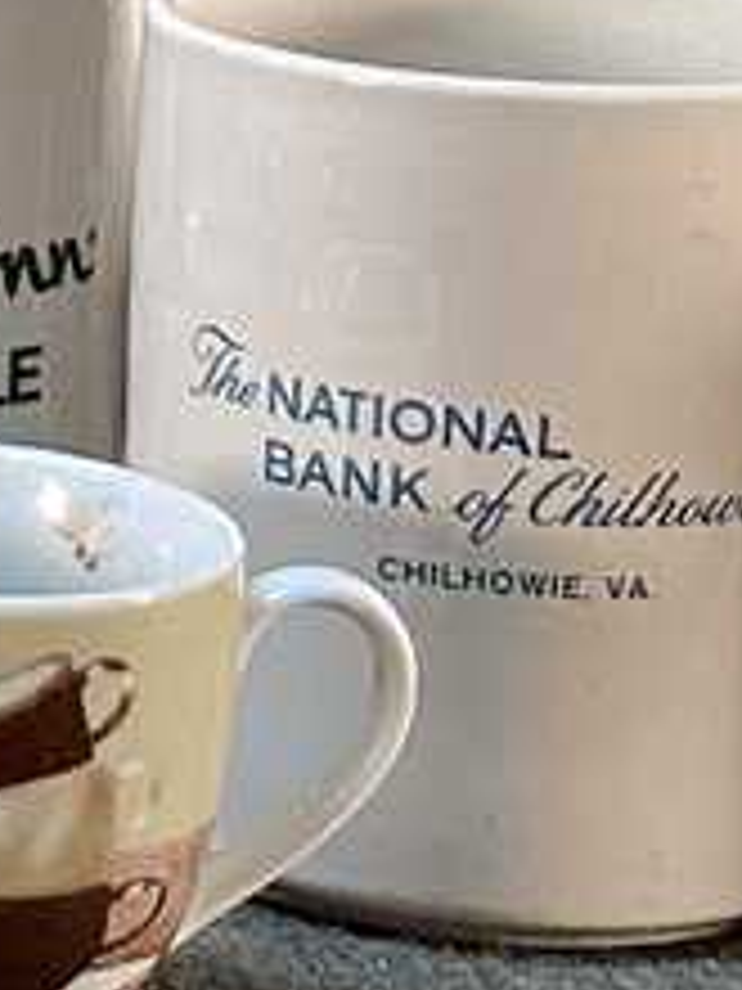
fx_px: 6088
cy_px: -376
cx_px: -1131
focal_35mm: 213
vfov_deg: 9.1
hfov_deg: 6.6
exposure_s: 1/50
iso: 50
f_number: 2.4
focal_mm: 3.3
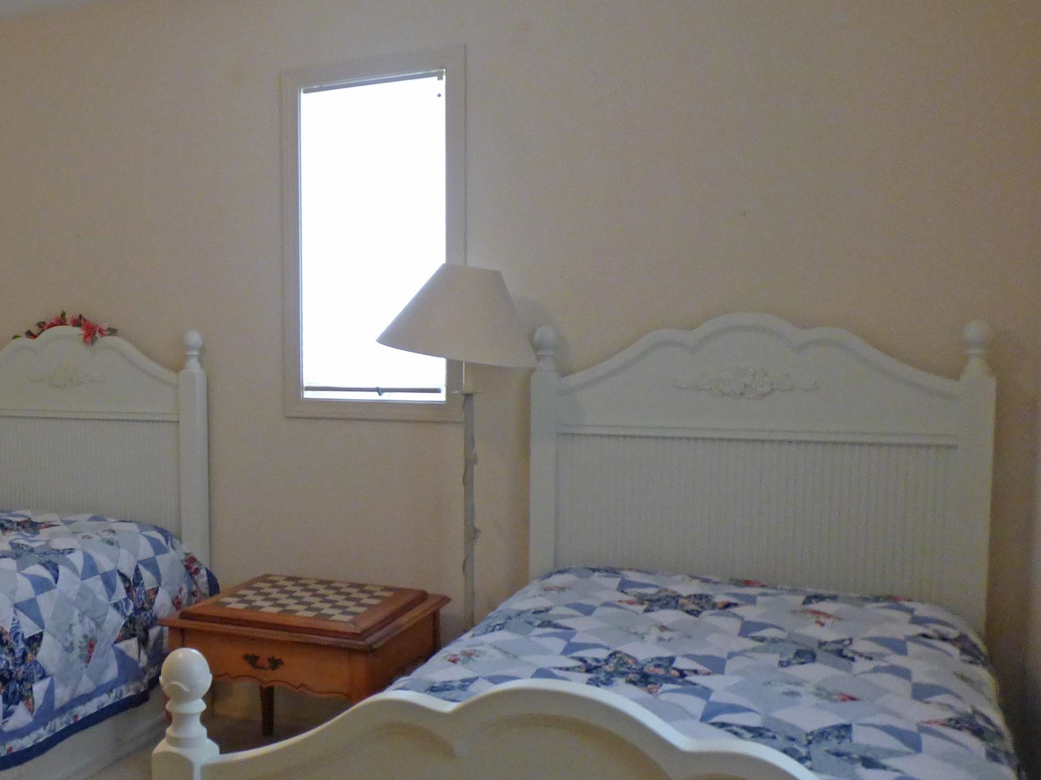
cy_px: 433
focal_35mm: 37
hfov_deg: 46.6
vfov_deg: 38.6
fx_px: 1112
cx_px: 164
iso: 320
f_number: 2.8
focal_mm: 3.58
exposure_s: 1/60
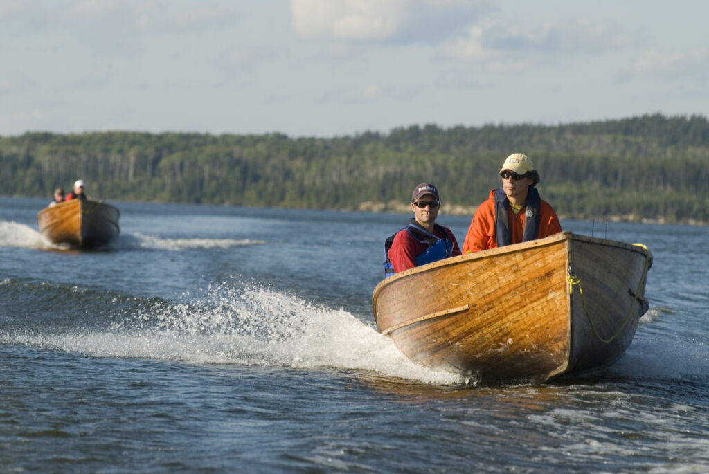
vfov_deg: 5.4
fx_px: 5027
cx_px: 354
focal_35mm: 255
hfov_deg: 8.1
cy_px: 237
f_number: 5
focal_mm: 170
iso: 100
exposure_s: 1/500
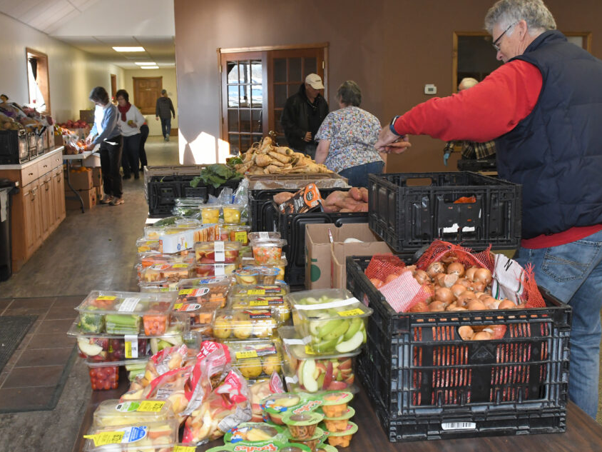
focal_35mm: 42
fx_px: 730
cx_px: 302
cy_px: 215
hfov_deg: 44.8
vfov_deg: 34.3
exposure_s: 1/160
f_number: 7.1
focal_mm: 24
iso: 2500
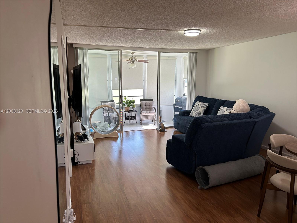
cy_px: 112
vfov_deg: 53.1
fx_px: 223
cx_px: 148
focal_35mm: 26
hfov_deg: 67.3
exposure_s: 1/120
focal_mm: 5.7
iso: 80
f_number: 1.5
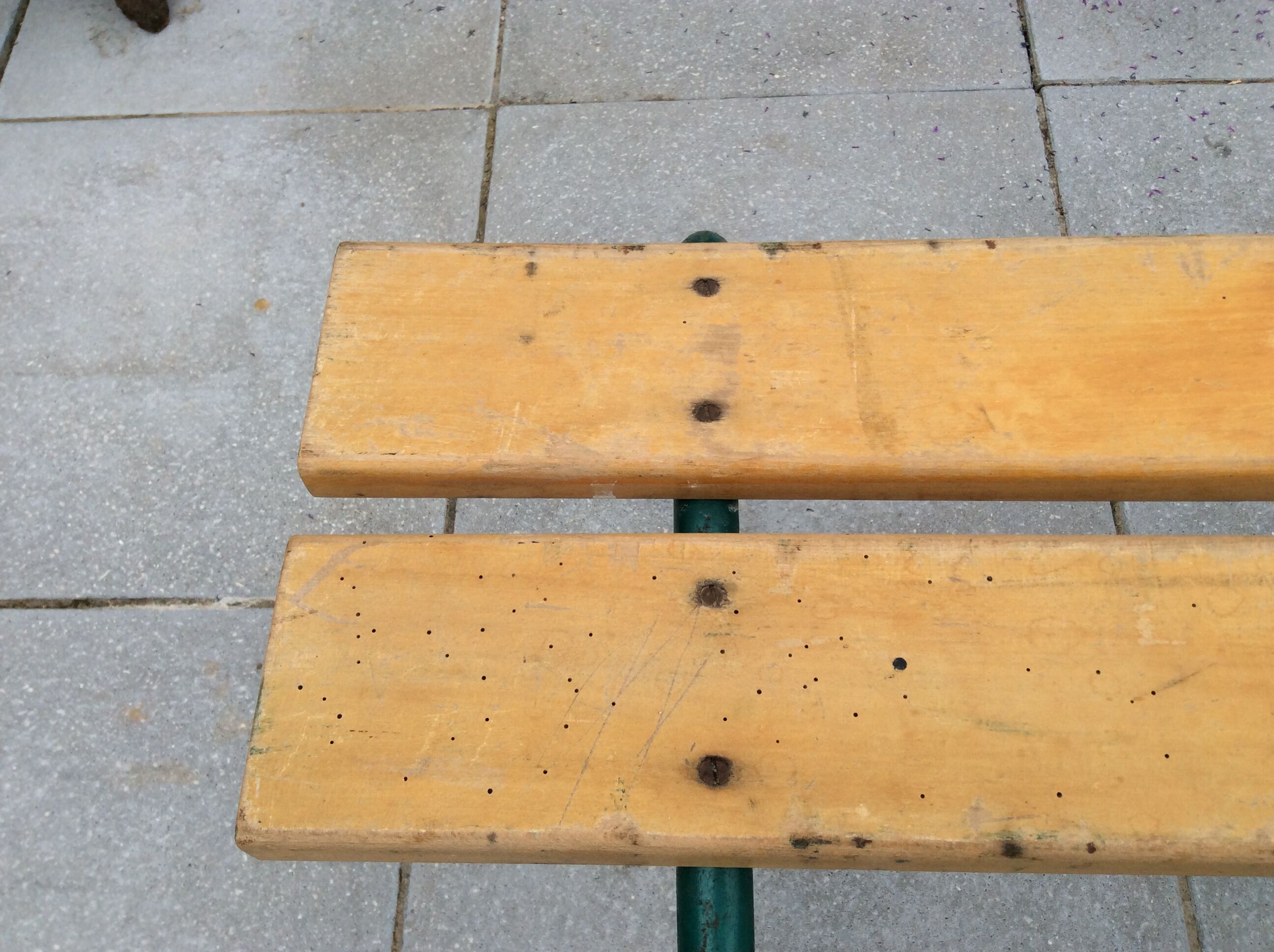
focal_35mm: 32
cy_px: 476
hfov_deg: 56.9
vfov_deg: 44.1
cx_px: 637
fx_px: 1176
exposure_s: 1/420
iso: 32
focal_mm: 3.3
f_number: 2.4
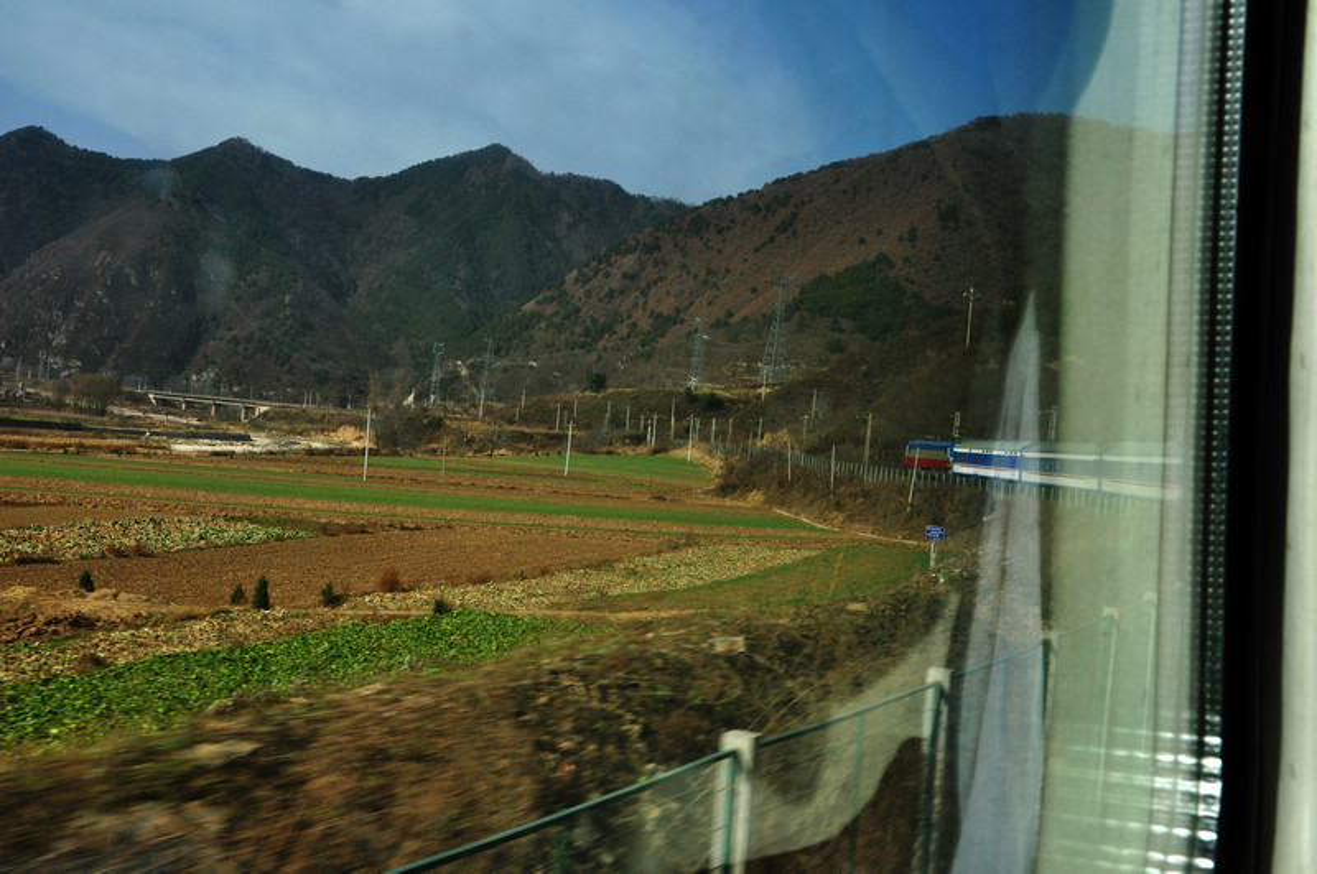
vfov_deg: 28.0
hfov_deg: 41.2
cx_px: 658
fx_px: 1754
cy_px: 437
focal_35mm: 48
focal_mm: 32
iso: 200
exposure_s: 1/160
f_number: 14
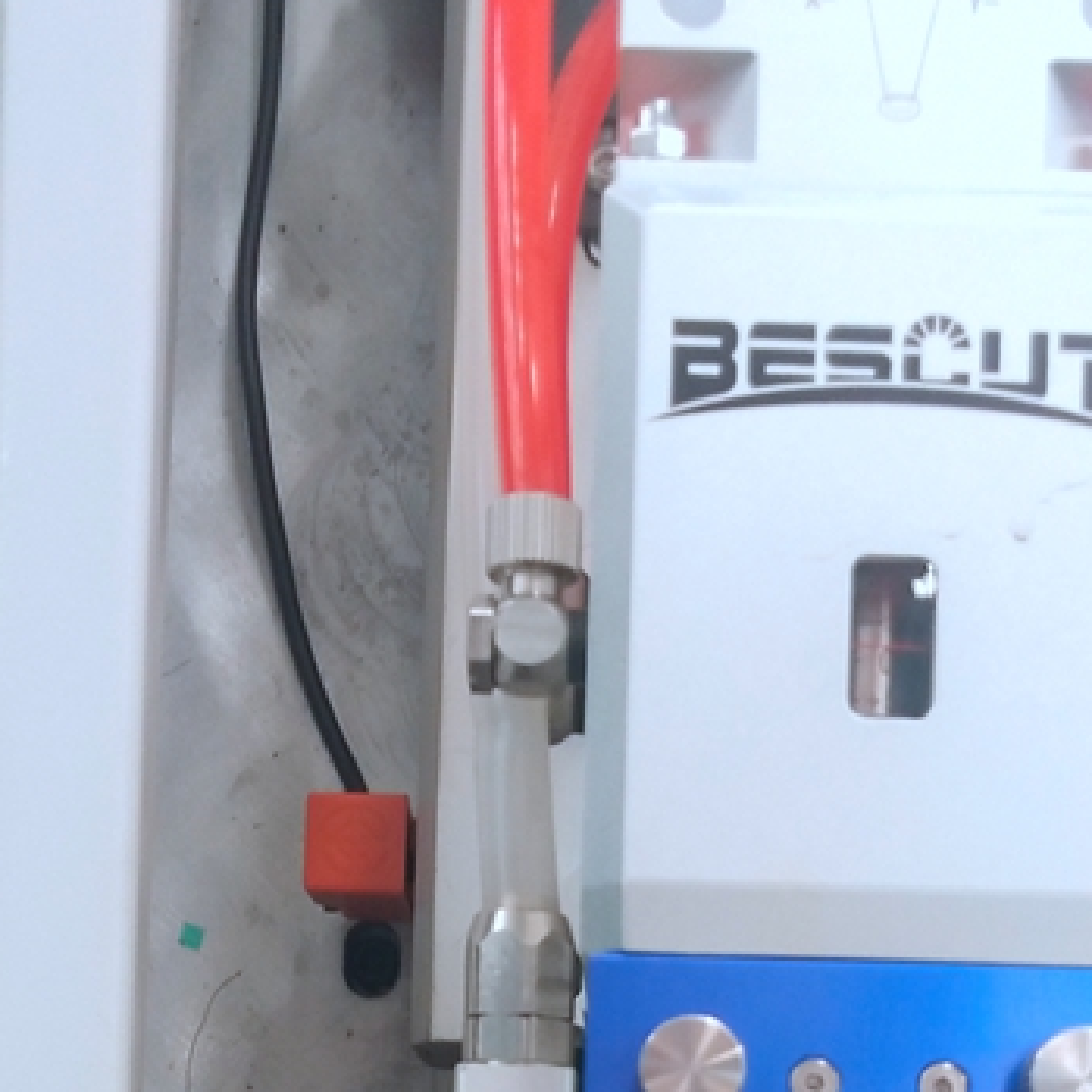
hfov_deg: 22.7
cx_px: 620
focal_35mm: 76
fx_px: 2712
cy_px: 1267
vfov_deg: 21.3
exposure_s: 1/50
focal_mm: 3.95
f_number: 1.8
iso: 387
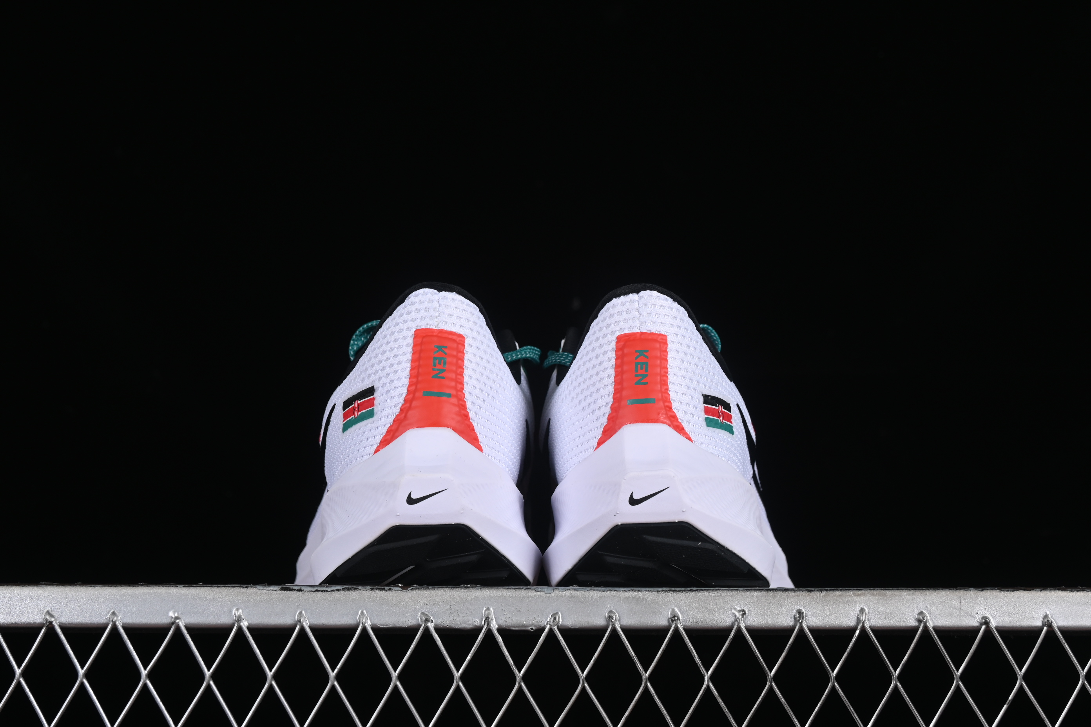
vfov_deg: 18.2
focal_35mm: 75
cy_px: 364
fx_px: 2273
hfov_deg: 27.0
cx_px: 546
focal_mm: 50
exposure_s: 1/80
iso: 160
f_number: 8
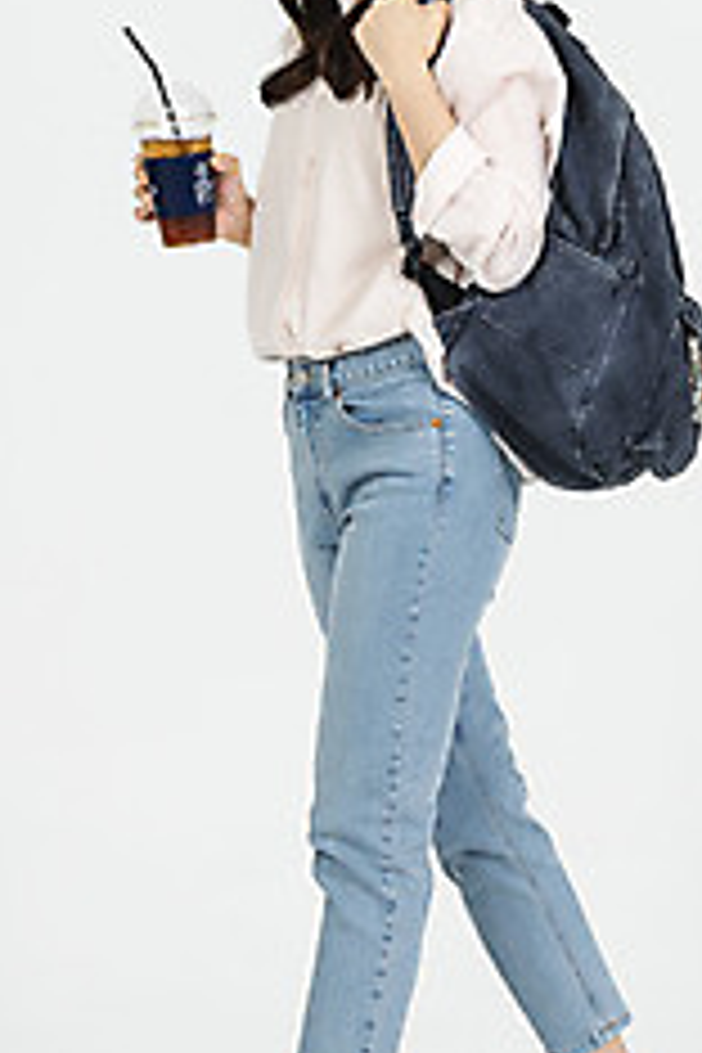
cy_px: 436
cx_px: 371
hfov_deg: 9.3
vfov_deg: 14.0
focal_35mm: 147
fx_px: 4299
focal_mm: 86
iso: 100
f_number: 13
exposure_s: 1/125
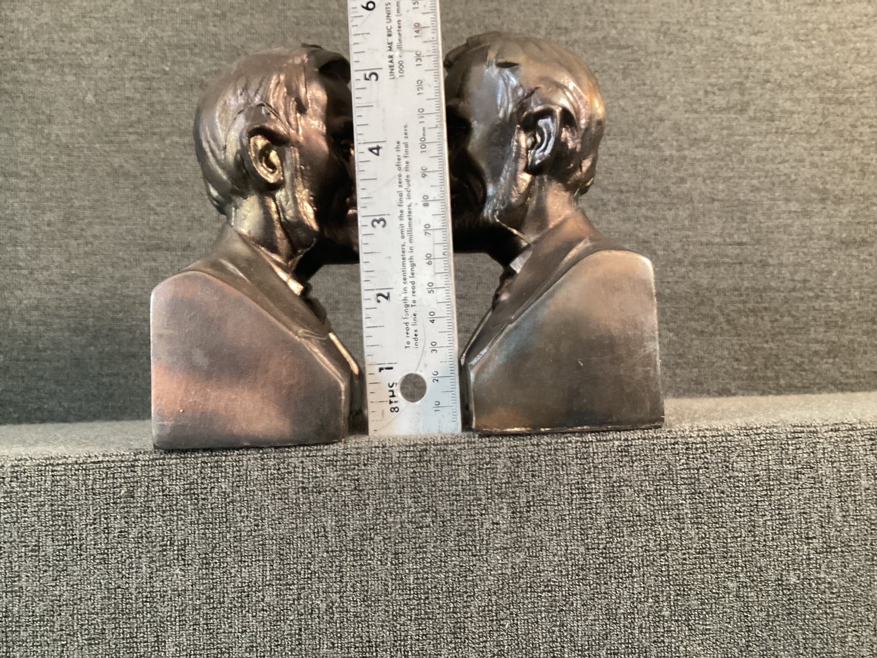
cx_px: 438
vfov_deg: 45.4
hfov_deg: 58.3
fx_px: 785
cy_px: 329
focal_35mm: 31
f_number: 2.4
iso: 320
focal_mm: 3.3
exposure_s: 1/60
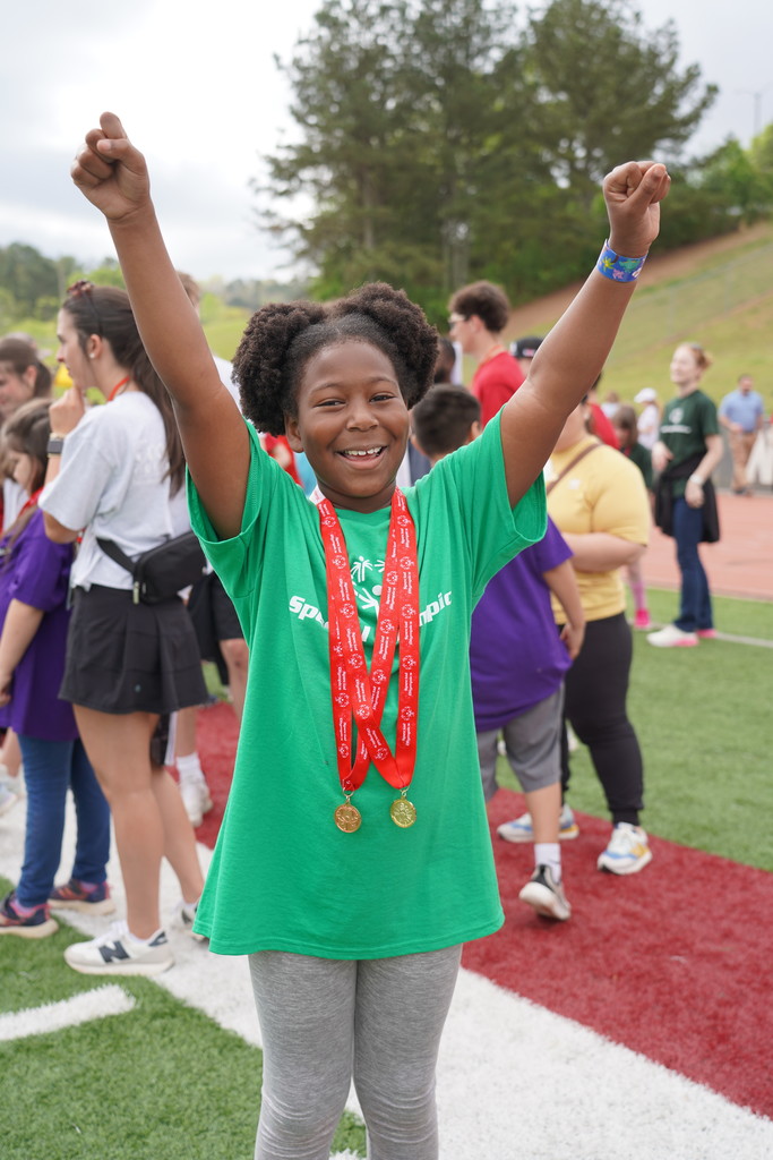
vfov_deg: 45.4
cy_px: 580
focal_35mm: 43
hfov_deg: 31.2
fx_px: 1384
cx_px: 386
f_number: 4.5
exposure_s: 1/320
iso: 100
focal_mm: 43
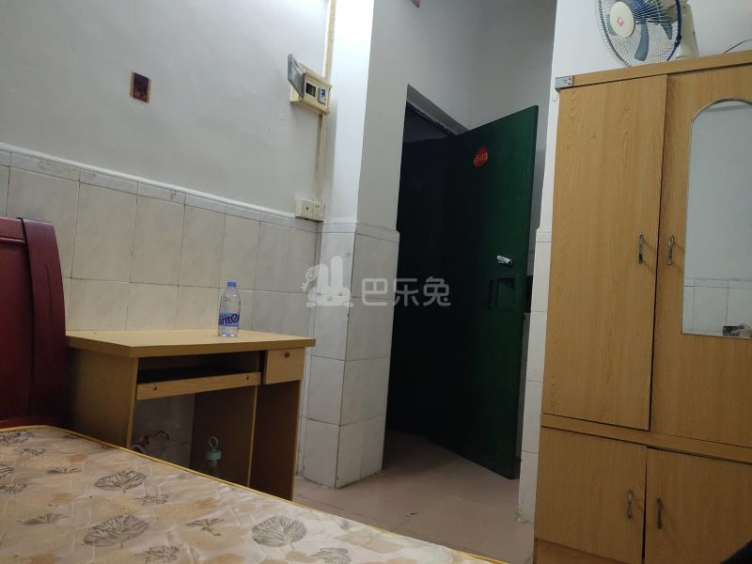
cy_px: 282
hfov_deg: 67.3
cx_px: 376
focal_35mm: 26
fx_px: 565
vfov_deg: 53.1
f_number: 1.79
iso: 357
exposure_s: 1/33.3
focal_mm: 4.27
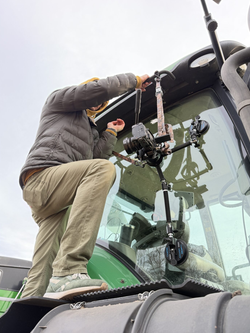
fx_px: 250
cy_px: 166
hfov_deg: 53.1
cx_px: 122
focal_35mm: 26
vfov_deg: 67.3
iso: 50
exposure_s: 1/146
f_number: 1.78
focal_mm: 6.76
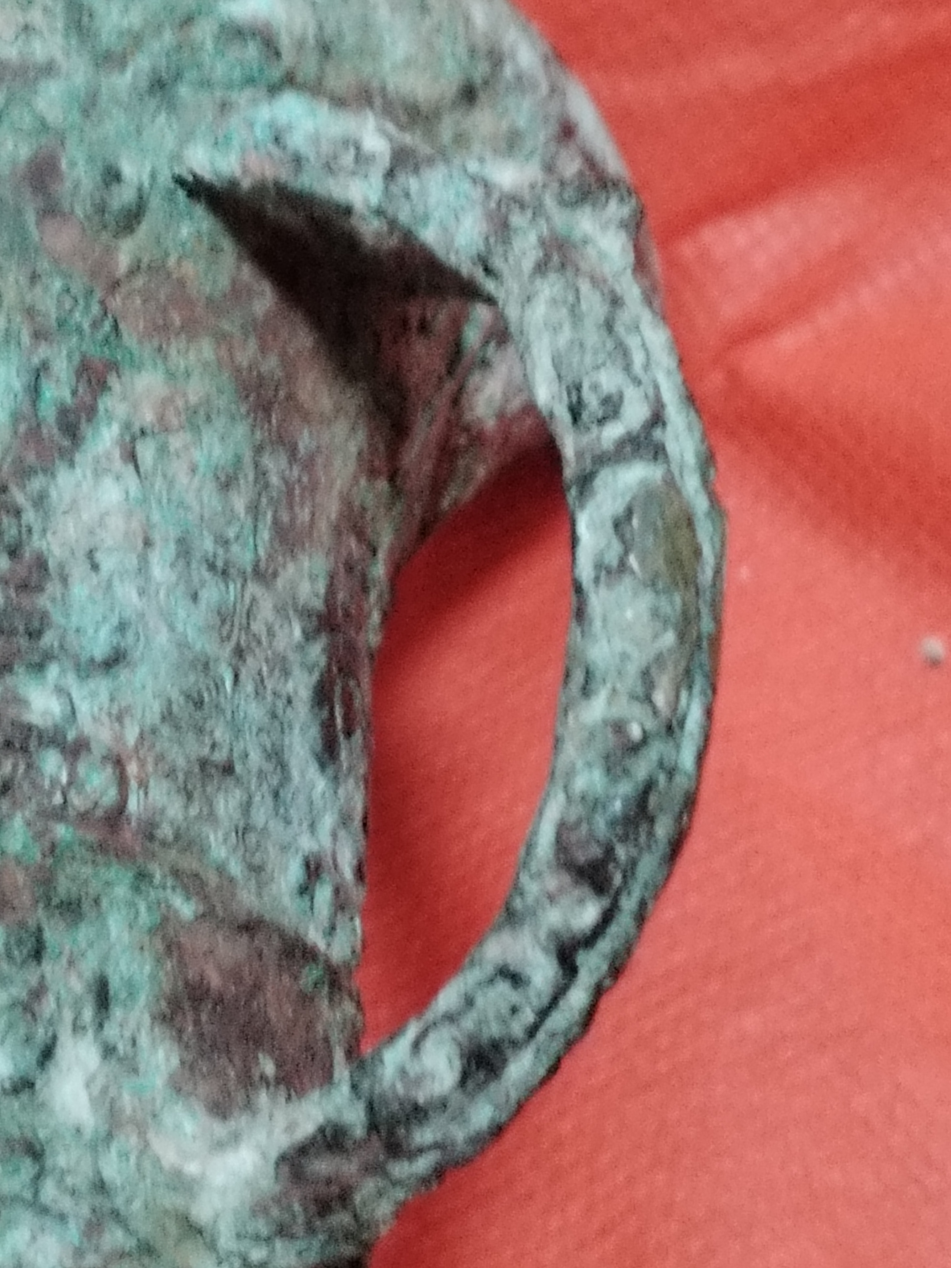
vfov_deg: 18.0
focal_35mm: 109
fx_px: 3993
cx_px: 476
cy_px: 634
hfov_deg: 13.6
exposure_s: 1/25
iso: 1043
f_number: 1.8
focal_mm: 4.25
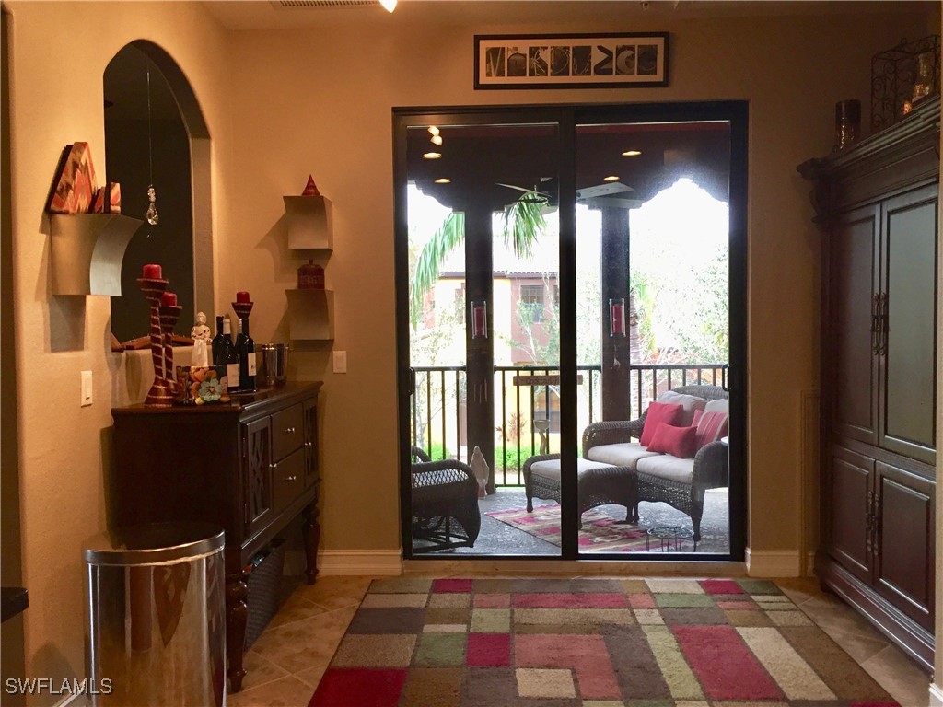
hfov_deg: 61.7
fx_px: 790
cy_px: 354
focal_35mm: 29
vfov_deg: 48.2
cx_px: 472
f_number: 2.2
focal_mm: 4.15
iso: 50
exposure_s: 1/30
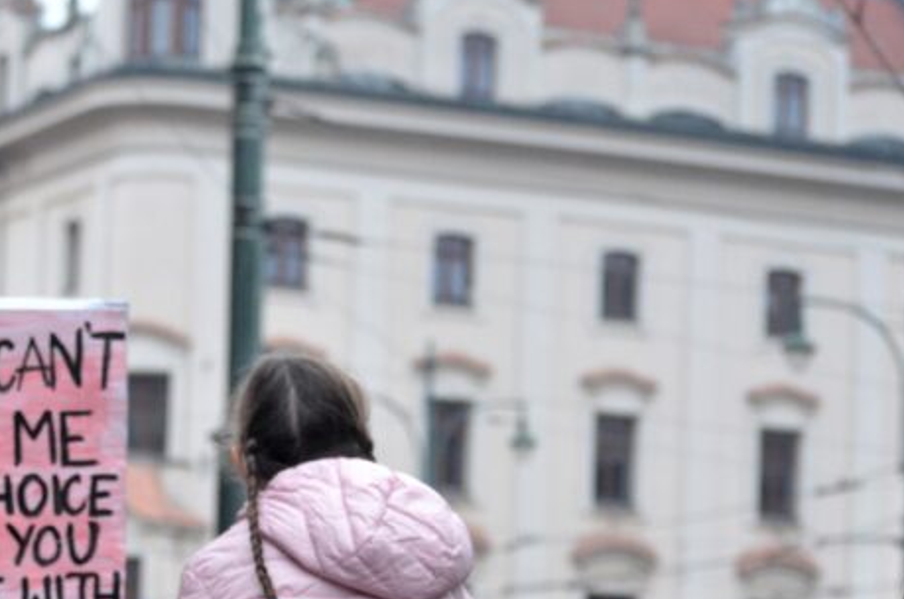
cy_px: 630
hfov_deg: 10.7
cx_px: 77
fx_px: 4811
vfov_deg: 7.1
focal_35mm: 192
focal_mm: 60
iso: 1600
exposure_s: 1/160
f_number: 4
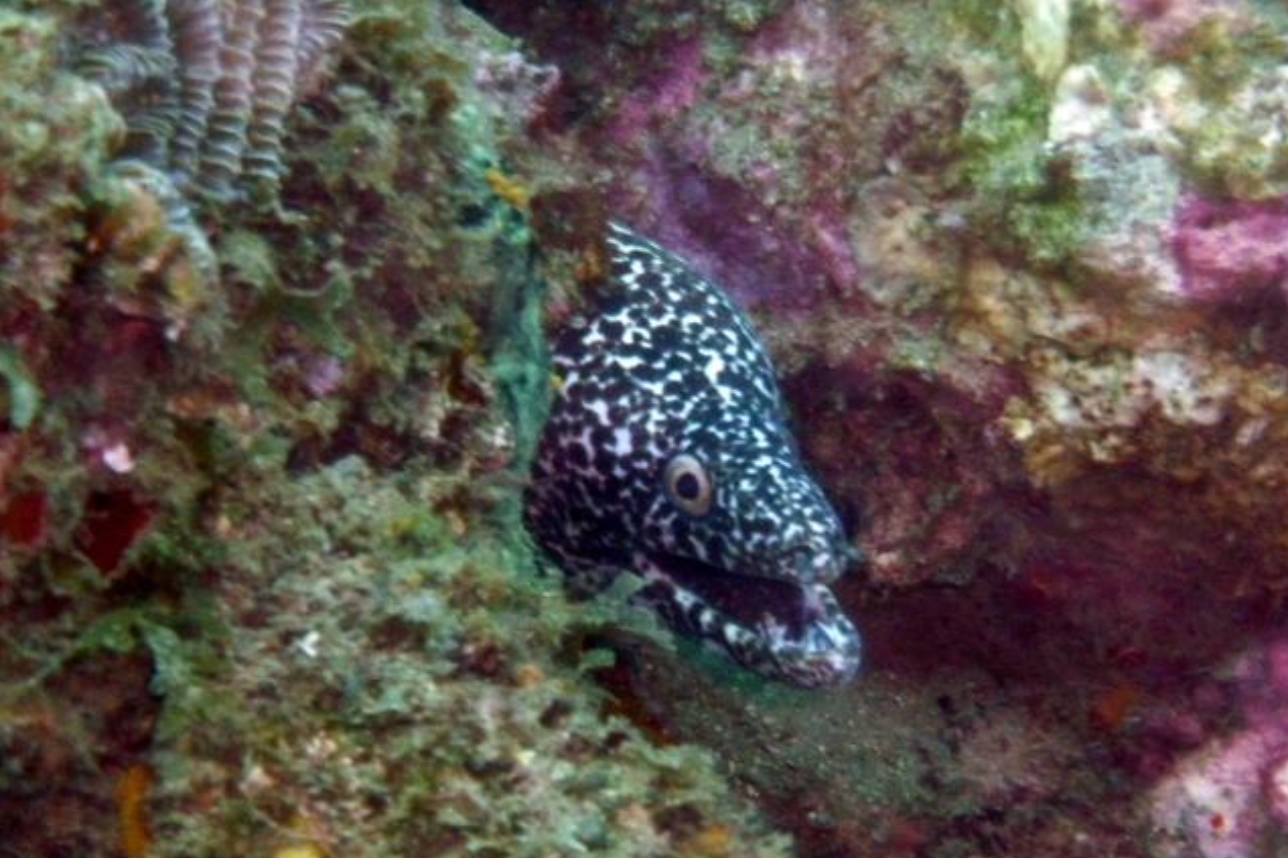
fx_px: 5508
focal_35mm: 154
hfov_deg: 13.3
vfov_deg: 8.9
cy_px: 484
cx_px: 647
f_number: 4.8
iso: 800
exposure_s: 1/40
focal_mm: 25.2
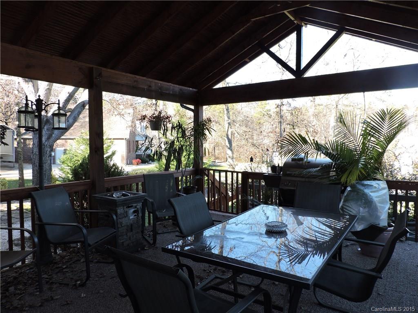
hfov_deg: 71.6
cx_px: 209
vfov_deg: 56.8
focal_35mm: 24
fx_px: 290
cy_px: 156
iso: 100
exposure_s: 1/100
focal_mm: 4.3
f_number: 3
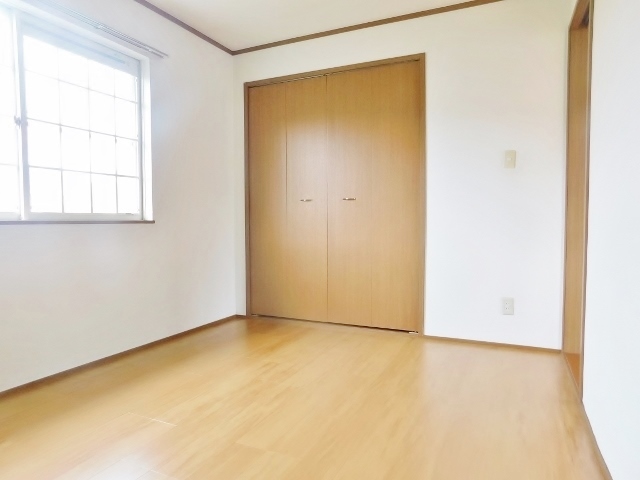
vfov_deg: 58.9
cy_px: 240
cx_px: 320
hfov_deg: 73.9
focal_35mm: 23
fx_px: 425
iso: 160
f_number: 3
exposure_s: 1/30
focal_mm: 4
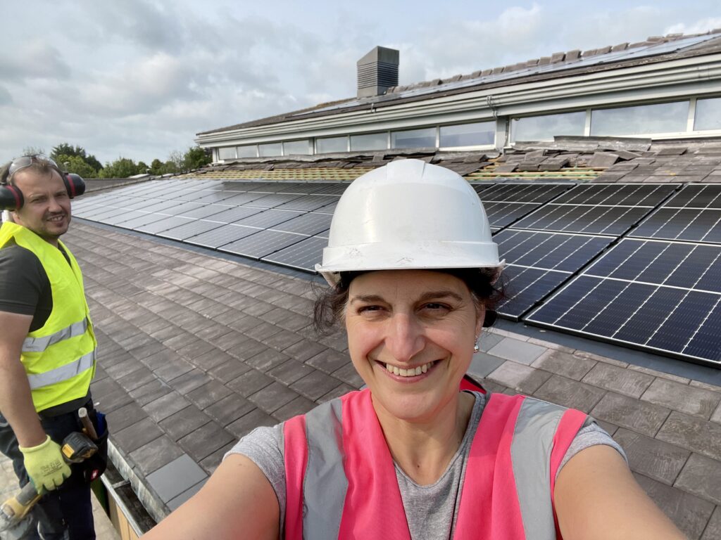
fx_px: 479
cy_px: 270
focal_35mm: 23
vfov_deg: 58.9
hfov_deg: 73.9
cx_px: 360
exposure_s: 1/740
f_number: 2.2
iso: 25
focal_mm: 2.71
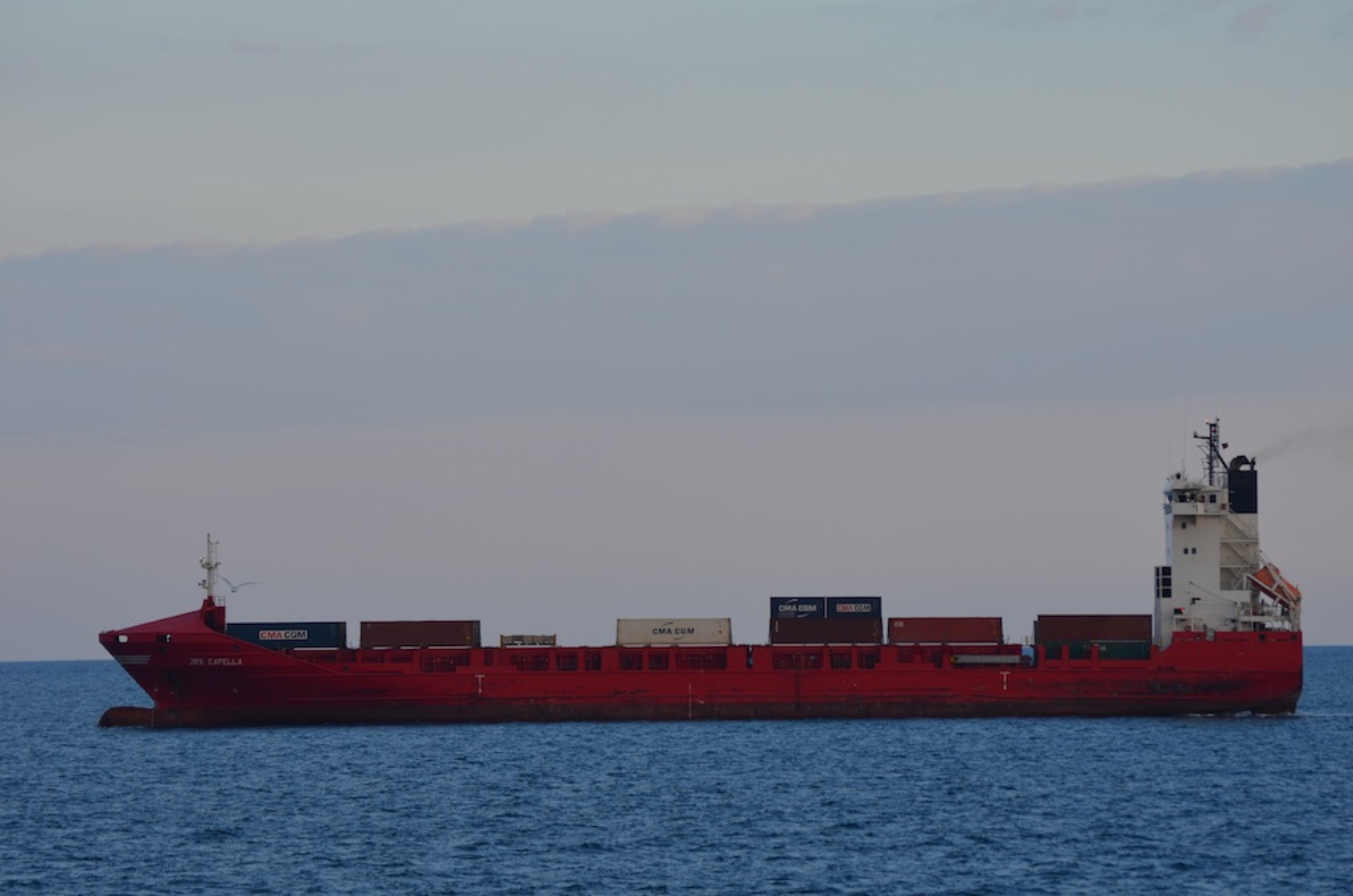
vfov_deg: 7.3
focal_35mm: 188
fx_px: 7032
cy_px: 448
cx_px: 676
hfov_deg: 11.0
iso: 200
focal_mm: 125
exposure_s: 1/250
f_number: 8
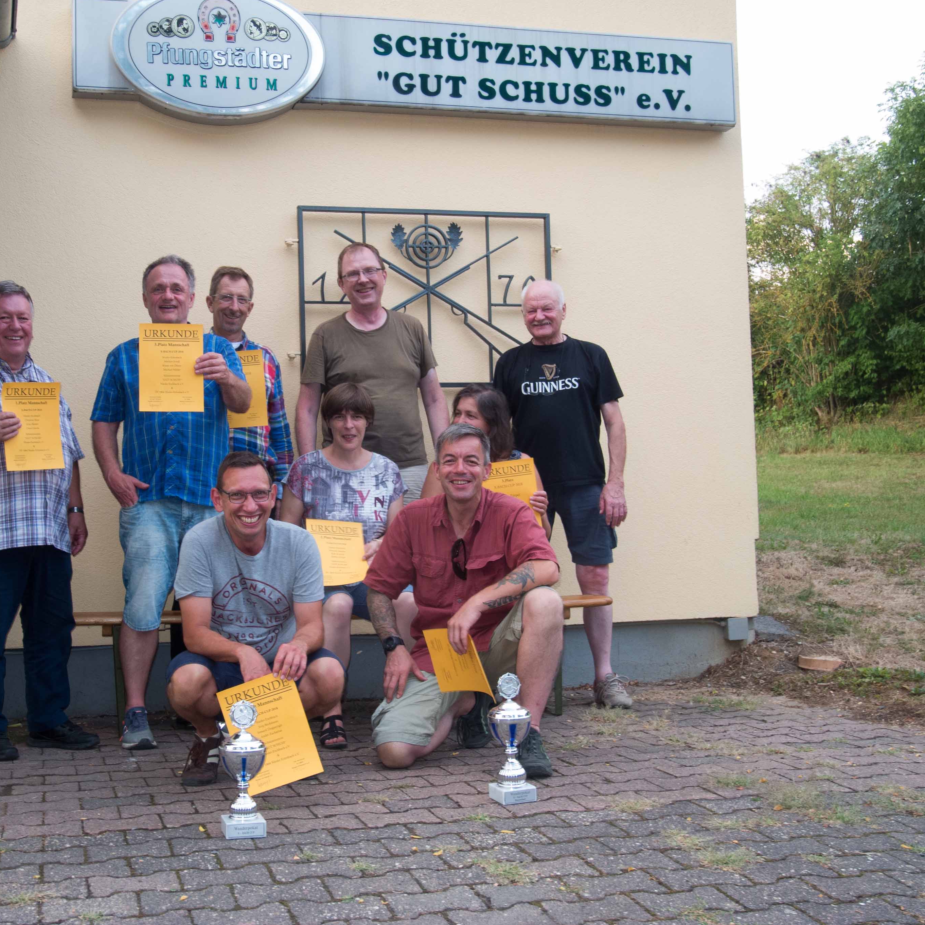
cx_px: 350
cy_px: 462
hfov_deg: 37.3
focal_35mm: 45
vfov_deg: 37.6
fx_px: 1360
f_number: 3.2
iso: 100
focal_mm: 8.1
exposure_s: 1/30
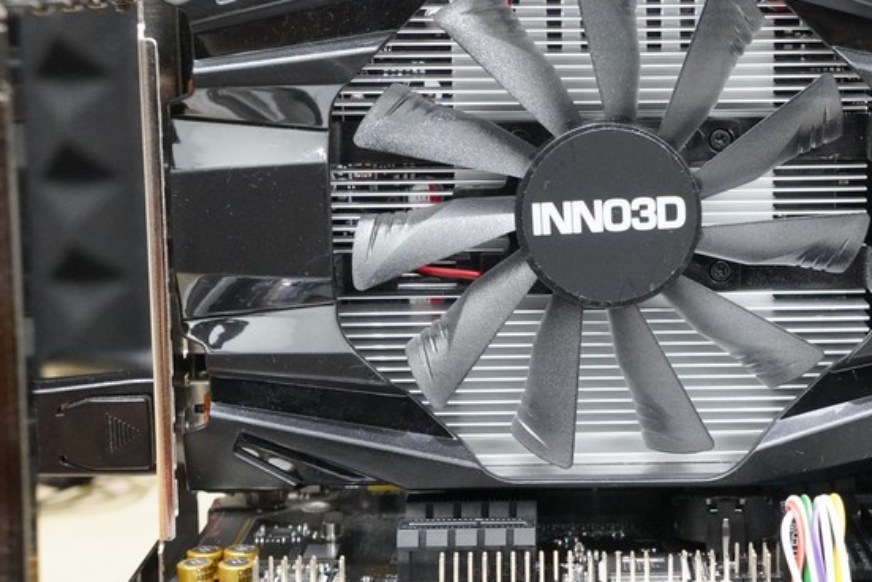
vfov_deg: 16.1
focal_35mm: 85
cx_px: 624
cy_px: 278
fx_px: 2052
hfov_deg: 23.8
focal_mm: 39
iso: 6400
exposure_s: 1/20
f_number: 8
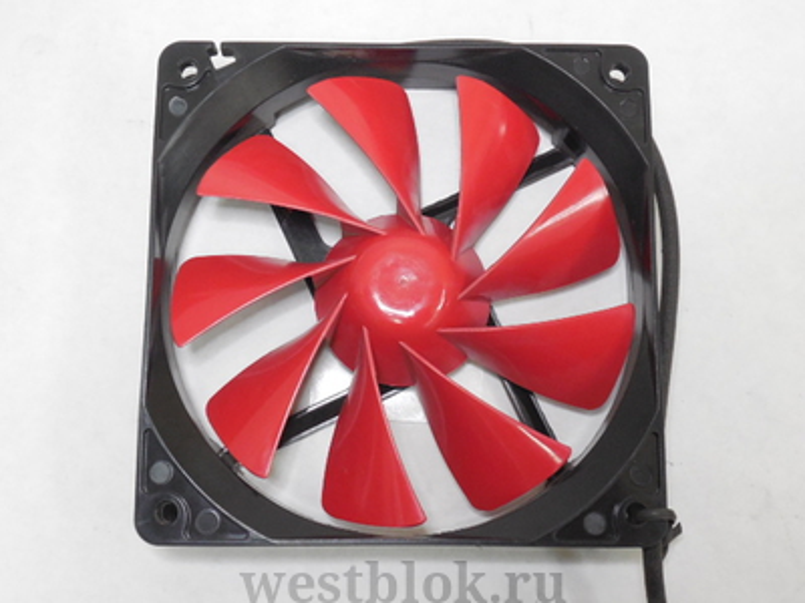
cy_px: 302
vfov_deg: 29.7
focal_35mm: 49
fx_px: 1140
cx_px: 402
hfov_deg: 38.9
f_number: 4.8
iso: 800
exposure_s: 1/60
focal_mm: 8.8
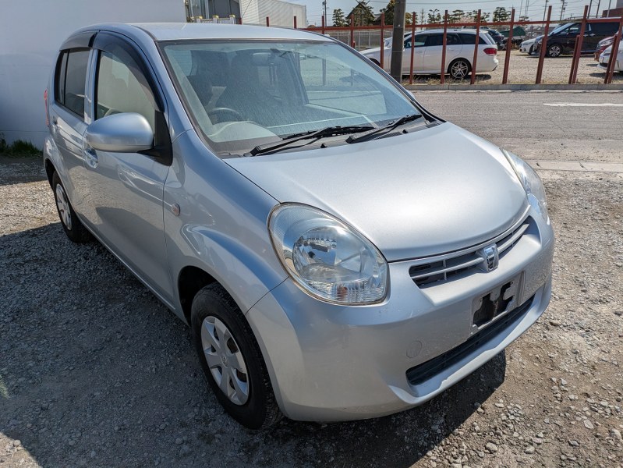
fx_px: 450
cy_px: 234
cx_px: 312
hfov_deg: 69.4
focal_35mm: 25
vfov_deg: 54.9
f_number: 1.89
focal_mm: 5.43
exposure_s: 1/11905
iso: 56
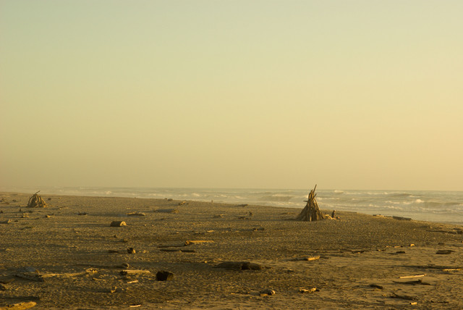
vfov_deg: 11.9
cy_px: 155
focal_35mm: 116
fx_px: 1487
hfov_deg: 17.7
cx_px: 232
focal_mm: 77
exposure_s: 1/320
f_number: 7.1
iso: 100
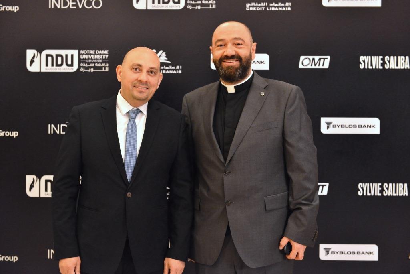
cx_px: 205
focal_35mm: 62
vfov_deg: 21.9
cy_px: 137
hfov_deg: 32.4
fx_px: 706
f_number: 4
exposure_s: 1/100
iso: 2500
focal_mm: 62
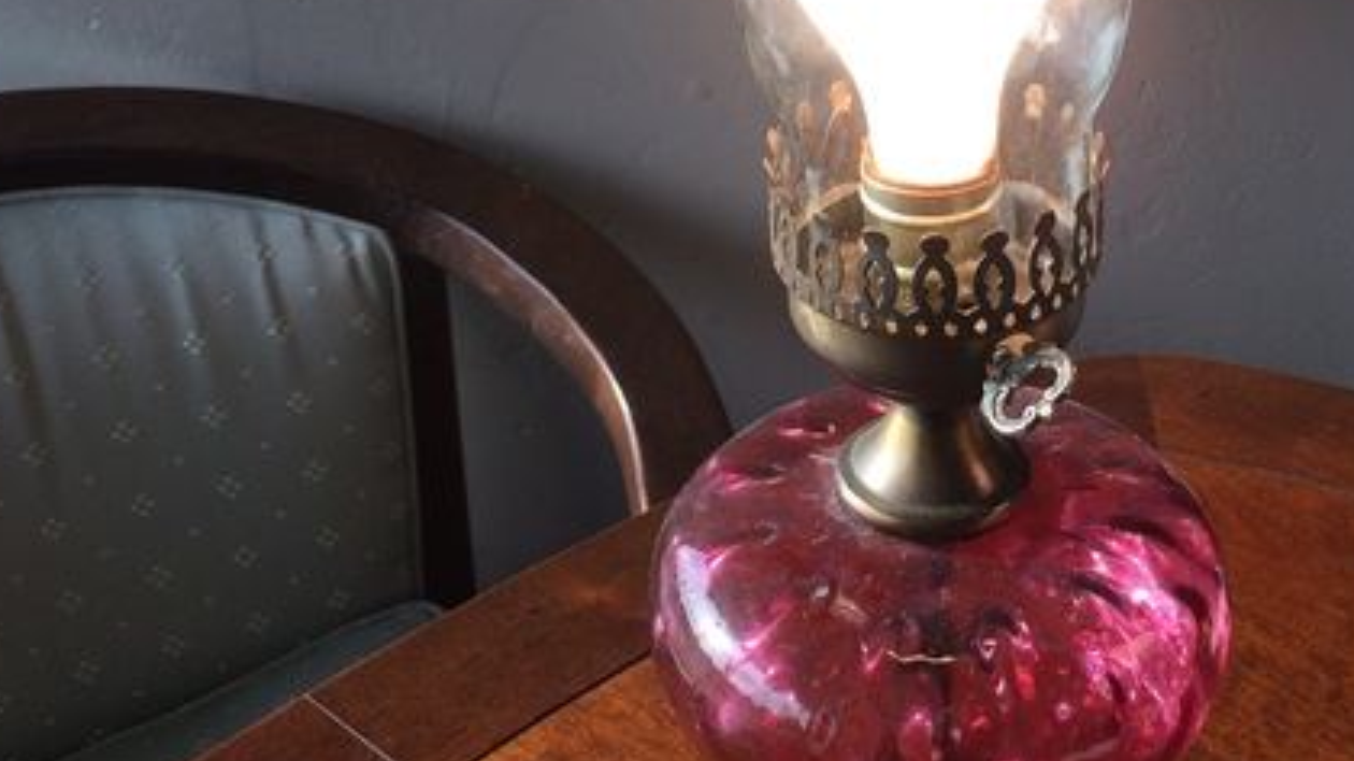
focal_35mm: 70
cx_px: 938
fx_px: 2513
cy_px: 8
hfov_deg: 29.9
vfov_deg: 16.9
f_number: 2.2
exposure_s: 1/238
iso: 32
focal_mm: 4.12
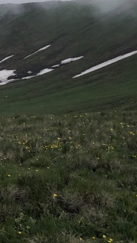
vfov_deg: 25.6
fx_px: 523
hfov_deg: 13.0
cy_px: 35
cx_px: -133
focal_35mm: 81
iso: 25
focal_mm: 3.99
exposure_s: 1/4000
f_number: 1.8
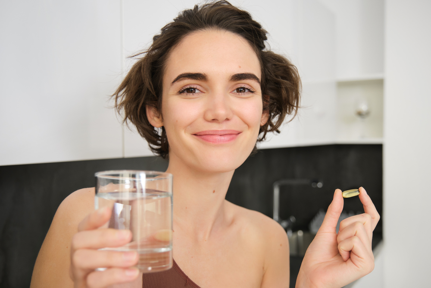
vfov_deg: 34.2
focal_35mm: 39
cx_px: 216
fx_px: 467
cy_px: 144
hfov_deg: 49.5
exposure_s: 1/125
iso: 400
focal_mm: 25.7
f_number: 2.8
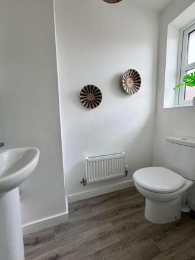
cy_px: 130
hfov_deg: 85.7
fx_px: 105
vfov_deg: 102.0
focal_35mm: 14
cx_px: 98
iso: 160
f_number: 2.2
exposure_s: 1/99
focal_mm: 2.22
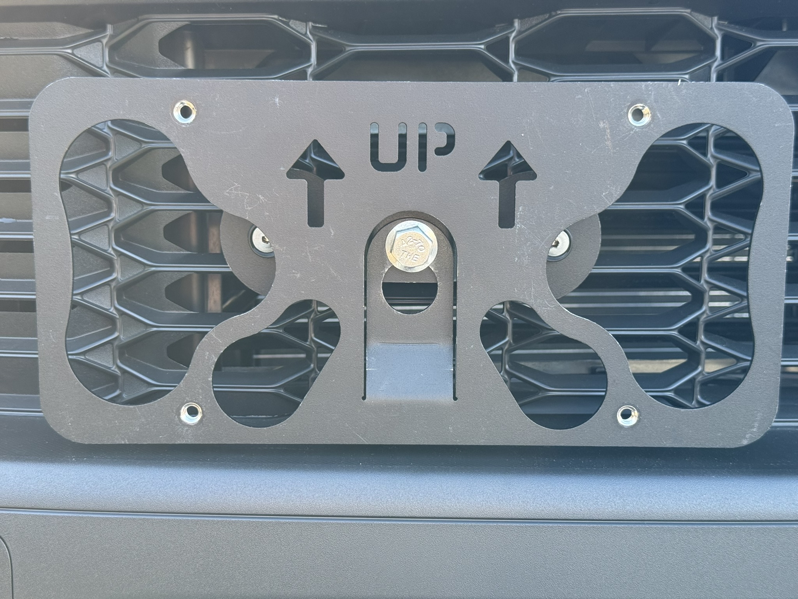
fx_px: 1107
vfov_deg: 30.3
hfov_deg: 39.7
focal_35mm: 48
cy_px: 300
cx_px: 399
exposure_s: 1/197
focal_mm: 6.76
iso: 125
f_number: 1.78
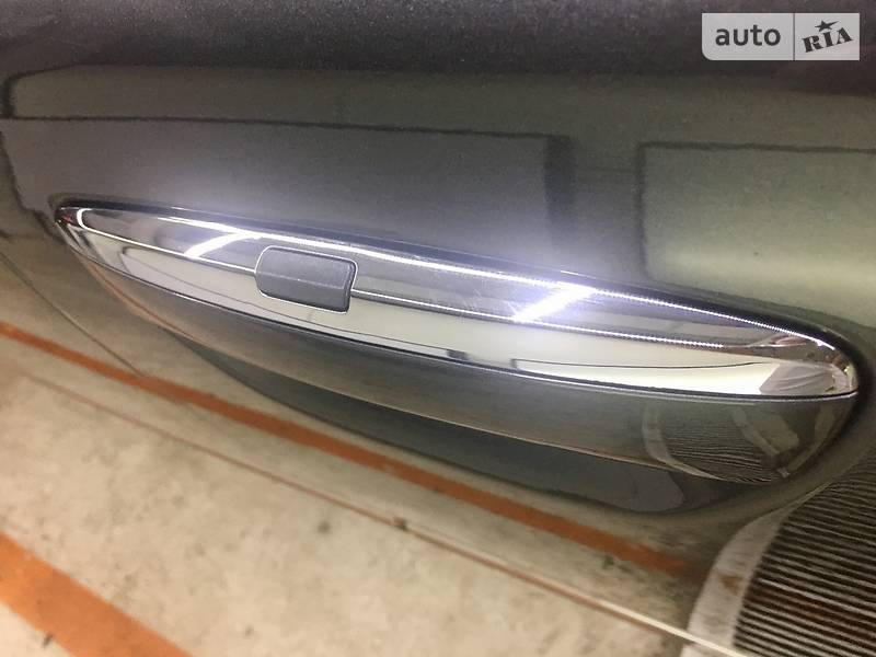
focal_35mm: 29
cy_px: 328
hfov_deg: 61.7
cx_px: 438
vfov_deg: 48.2
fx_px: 734
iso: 50
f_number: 2.2
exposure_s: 1/17
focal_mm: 4.2
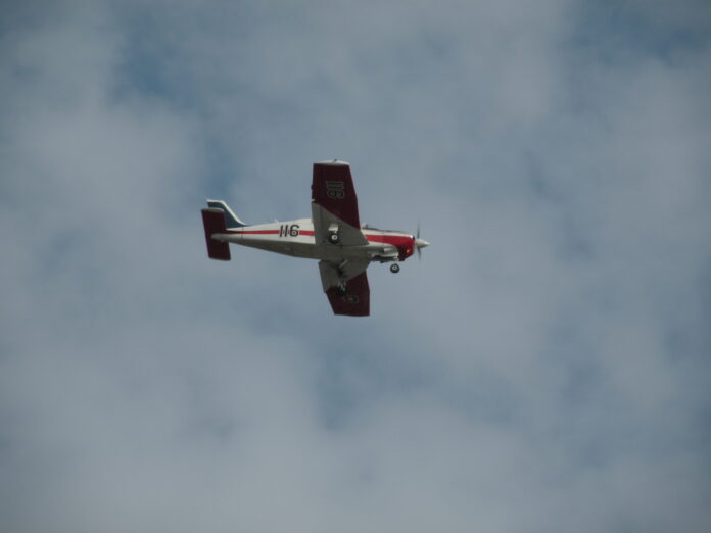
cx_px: 356
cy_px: 266
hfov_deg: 4.1
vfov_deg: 3.1
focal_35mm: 486
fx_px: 9982
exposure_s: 1/440
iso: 64
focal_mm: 84.2
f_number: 7.1
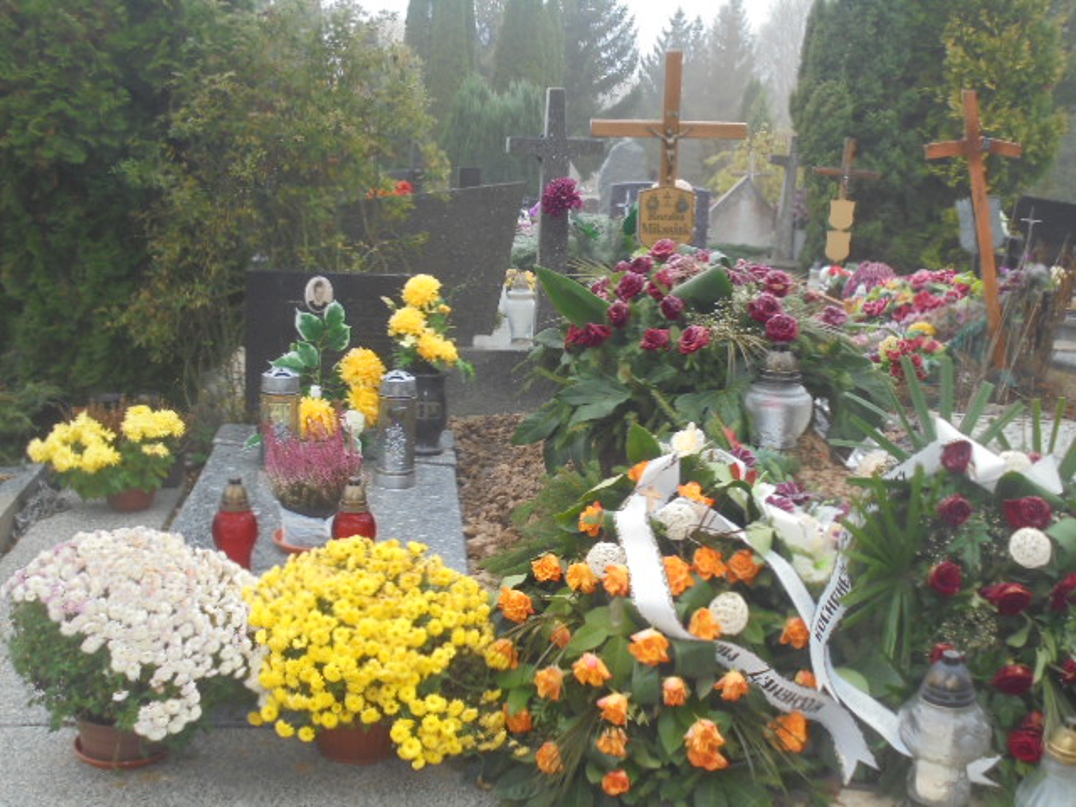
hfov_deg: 43.9
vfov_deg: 33.6
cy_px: 404
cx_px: 538
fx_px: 1337
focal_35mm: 43
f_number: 4.5
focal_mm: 7.8
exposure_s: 1/30
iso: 200
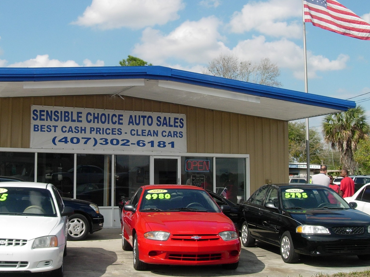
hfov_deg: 34.2
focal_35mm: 56
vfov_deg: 26.1
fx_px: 598
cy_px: 116
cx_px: 144
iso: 79
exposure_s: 1/836
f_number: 4.8
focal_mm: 7.8
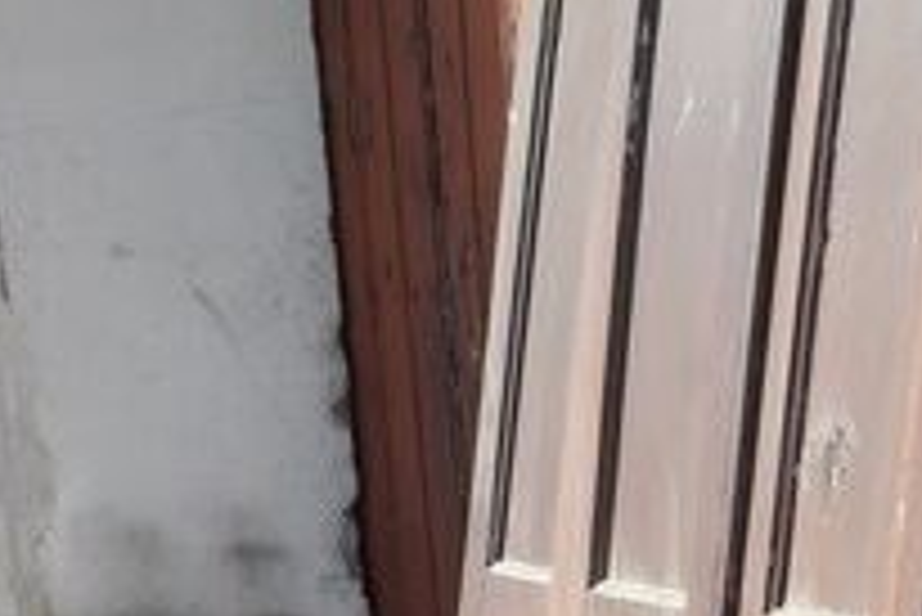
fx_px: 2102
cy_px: 872
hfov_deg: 23.8
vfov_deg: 15.6
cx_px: 895
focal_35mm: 82
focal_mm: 3.6
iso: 40
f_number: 1.9
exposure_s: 1/1063
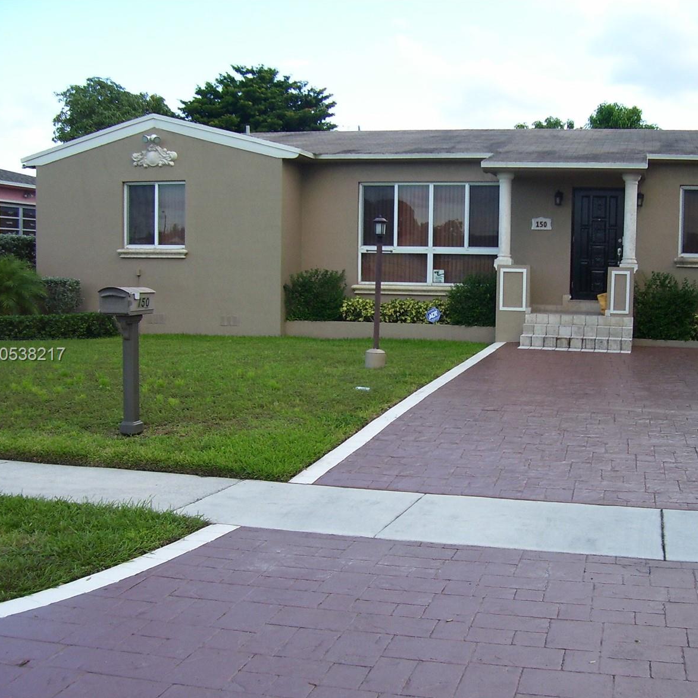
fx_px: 935
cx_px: 451
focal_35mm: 41
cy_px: 355
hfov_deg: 40.5
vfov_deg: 40.9
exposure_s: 1/350
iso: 80
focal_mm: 5.6
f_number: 2.7
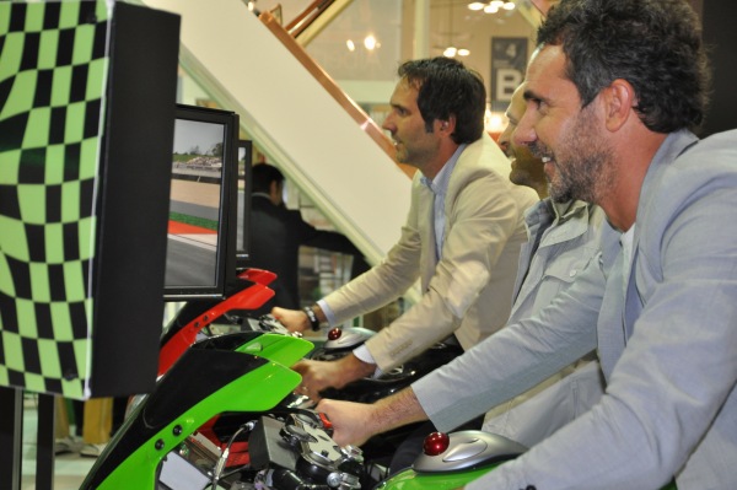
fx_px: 1381
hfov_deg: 29.9
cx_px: 368
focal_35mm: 68
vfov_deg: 20.1
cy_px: 245
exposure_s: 1/60
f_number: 4.8
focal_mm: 45
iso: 800
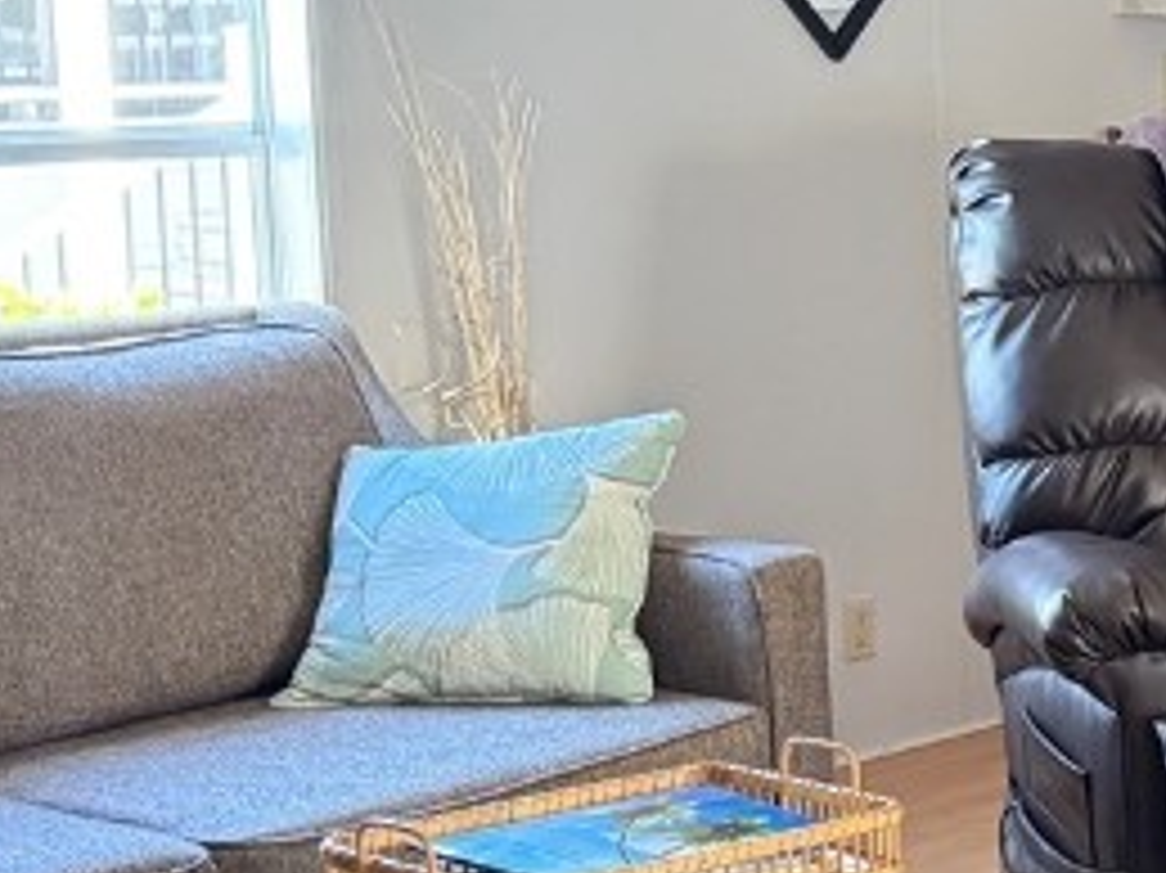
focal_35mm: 95
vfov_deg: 15.5
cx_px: 1823
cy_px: 558
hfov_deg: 18.1
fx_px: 3198
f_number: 1.78
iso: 640
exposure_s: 1/60
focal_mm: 6.76
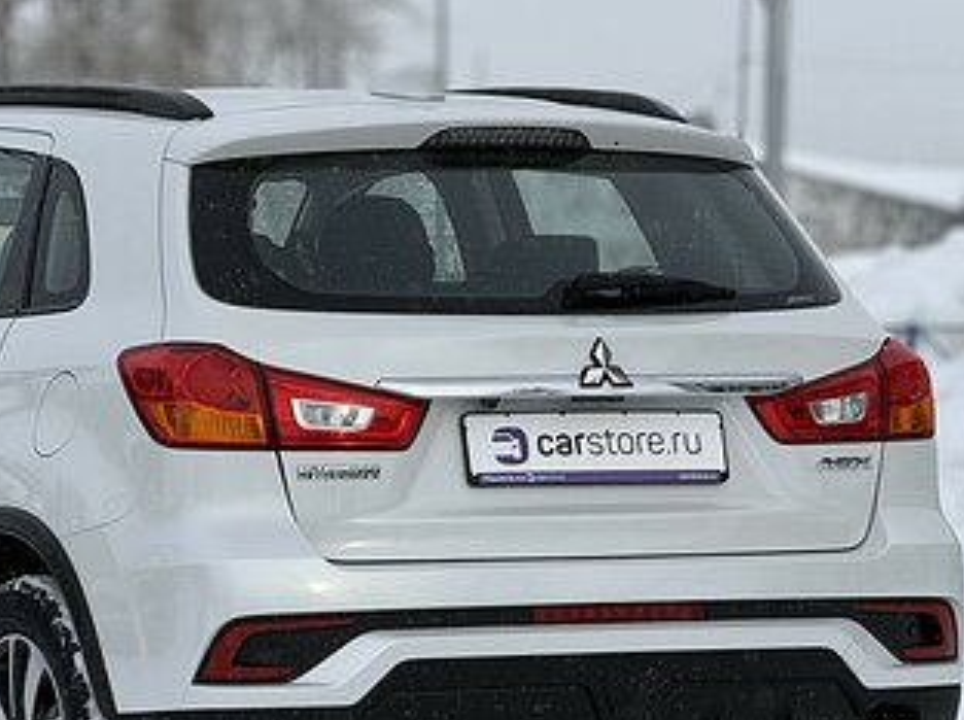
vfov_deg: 7.0
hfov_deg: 9.4
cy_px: 528
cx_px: 204
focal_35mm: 211
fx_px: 5867
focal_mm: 15.66
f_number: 2.8
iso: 64
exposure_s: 1/1080
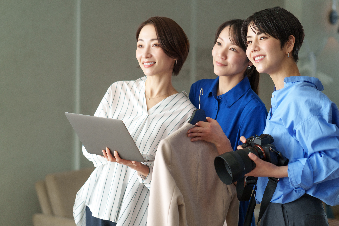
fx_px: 866
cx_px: 167
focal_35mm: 92
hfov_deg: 22.1
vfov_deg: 14.9
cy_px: 106
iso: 400
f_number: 2.8
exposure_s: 1/320
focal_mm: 85
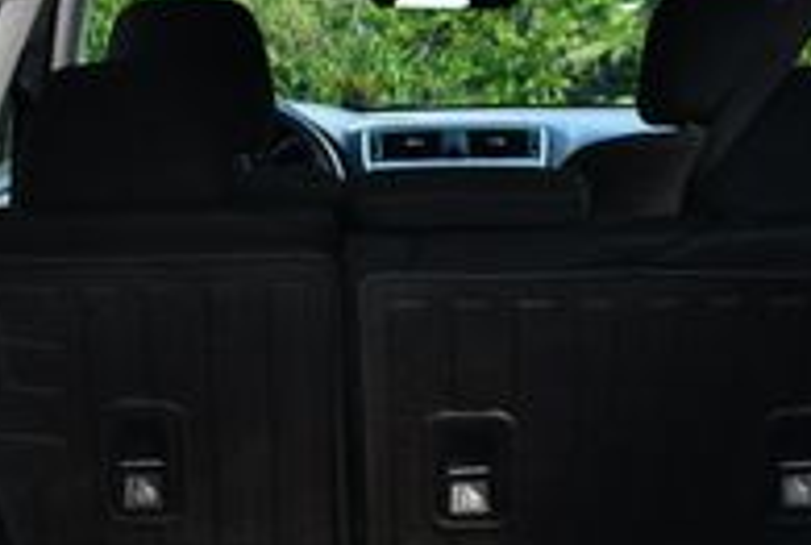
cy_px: 645
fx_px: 2958
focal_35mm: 131
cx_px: 366
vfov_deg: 10.4
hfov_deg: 15.6
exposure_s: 1/250
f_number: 4.5
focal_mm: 20
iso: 400
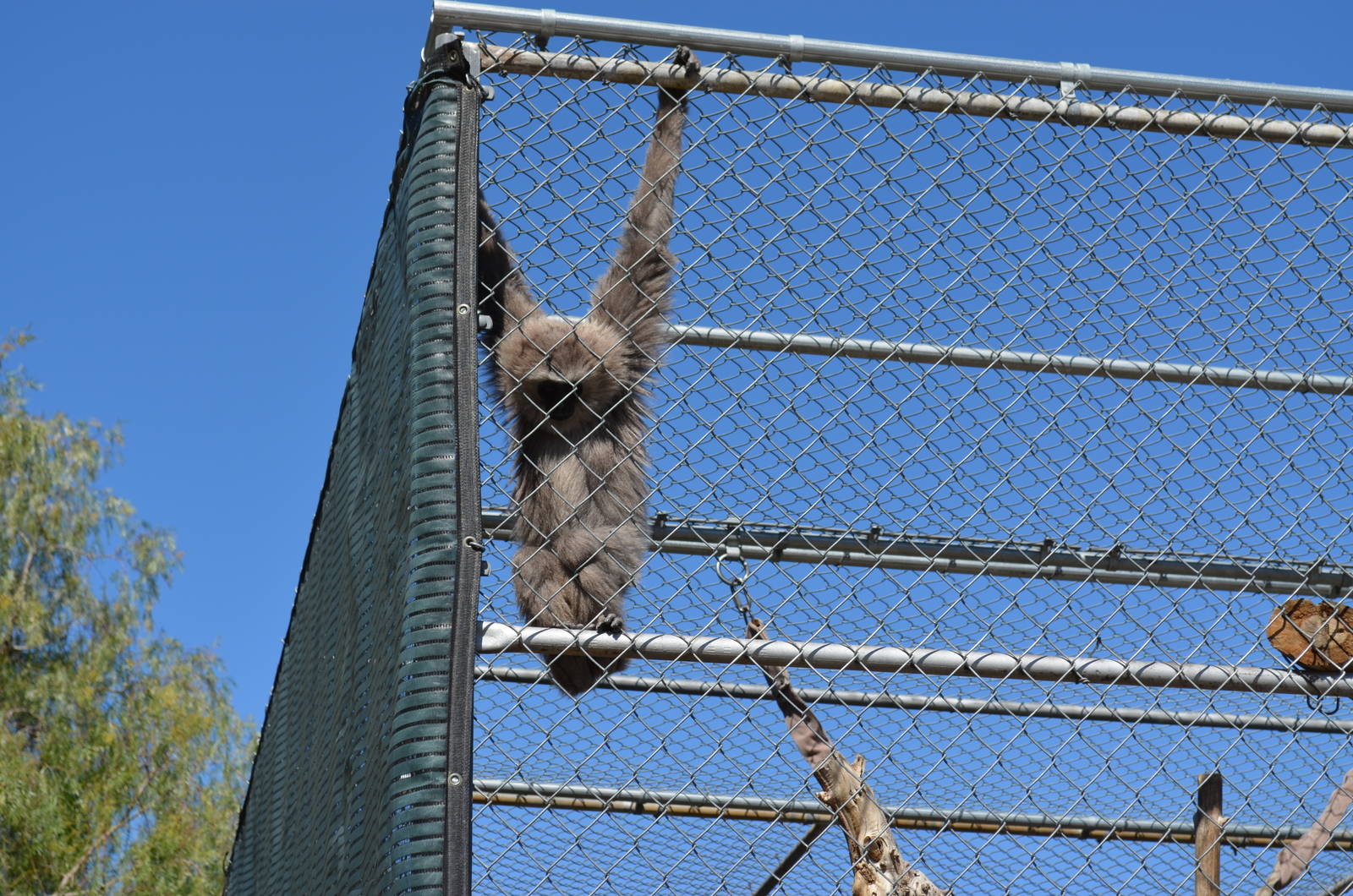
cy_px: 448
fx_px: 3094
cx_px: 676
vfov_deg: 16.5
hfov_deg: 24.7
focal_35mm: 82
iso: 100
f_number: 8
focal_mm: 55
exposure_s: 1/250
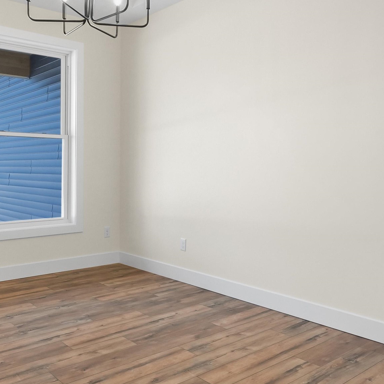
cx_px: 173
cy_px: 166
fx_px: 427
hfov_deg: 48.4
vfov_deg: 48.3
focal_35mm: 34
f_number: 10
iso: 2000
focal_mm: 15
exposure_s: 1/25
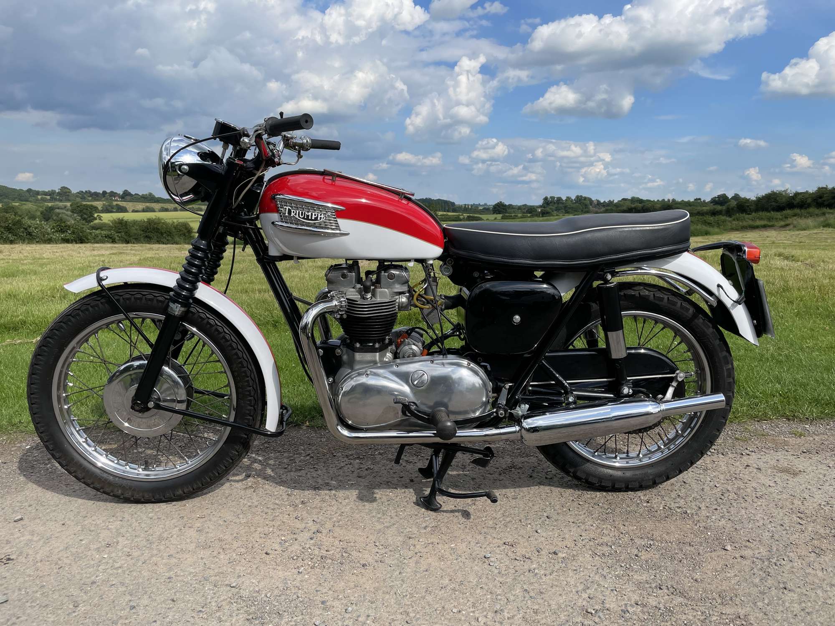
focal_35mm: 26
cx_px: 418
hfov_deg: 67.3
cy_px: 313
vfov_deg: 53.1
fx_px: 627
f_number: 1.6
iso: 32
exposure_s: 1/3610
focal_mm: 4.2
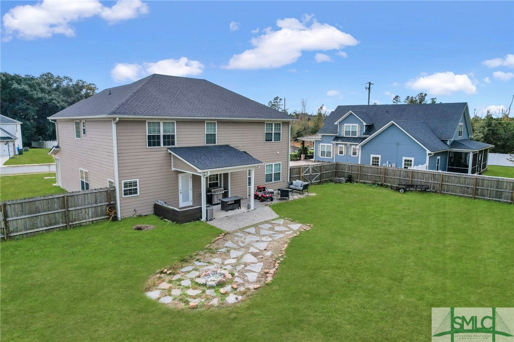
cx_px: 257
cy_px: 171
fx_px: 314
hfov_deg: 78.6
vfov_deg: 57.2
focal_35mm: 22
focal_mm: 8.38
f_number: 2.8
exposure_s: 1/3200
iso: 100
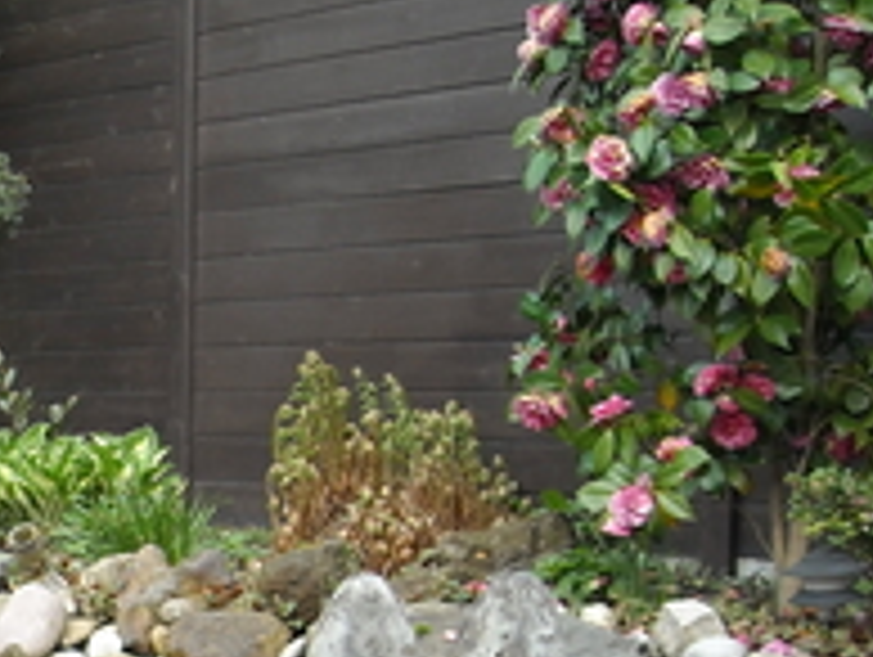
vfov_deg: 13.3
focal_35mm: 108
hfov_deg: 16.5
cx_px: -441
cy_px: 842
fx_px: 2727
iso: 64
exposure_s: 1/161
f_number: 2.8
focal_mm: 5.7
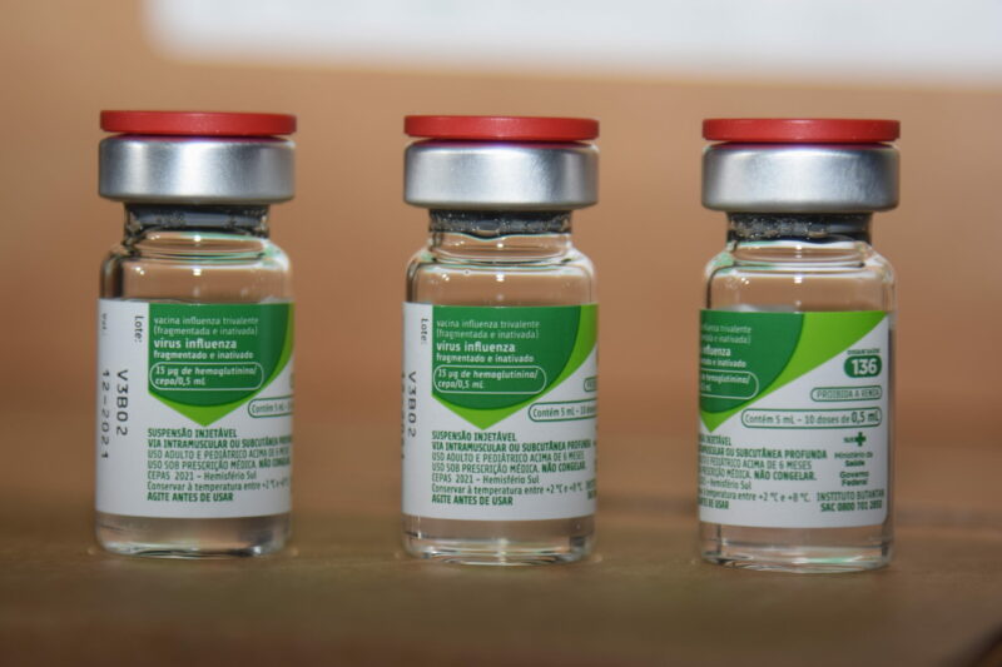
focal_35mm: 180
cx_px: 501
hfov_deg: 11.4
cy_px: 334
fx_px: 5009
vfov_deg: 7.6
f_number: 4
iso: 110
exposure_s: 1/60
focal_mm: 120
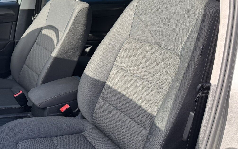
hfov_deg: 50.6
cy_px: 68
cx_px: 79
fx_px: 247
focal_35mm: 38
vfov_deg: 33.6
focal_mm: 6.76
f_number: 1.78
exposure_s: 1/460
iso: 80
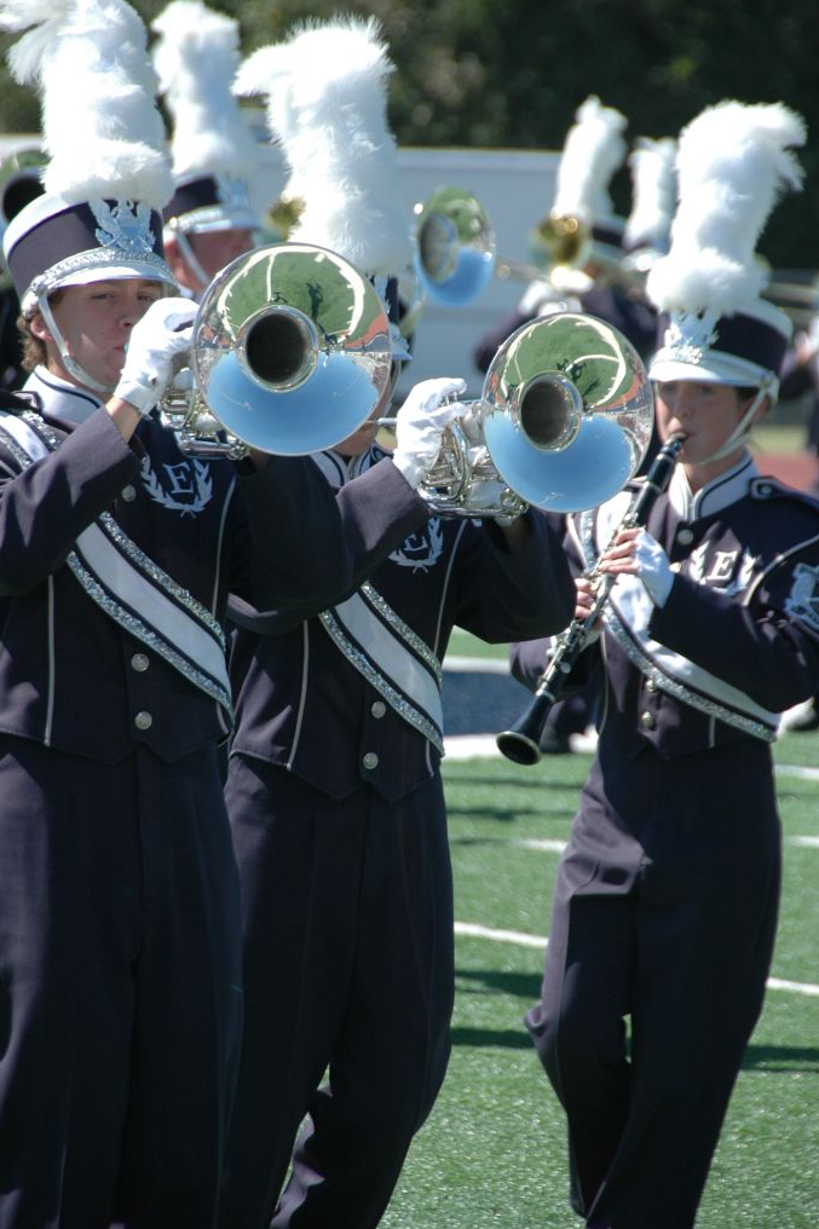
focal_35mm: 302
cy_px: 616
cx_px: 409
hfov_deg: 4.5
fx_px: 10308
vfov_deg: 6.8
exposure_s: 1/500
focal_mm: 200
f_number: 5.6
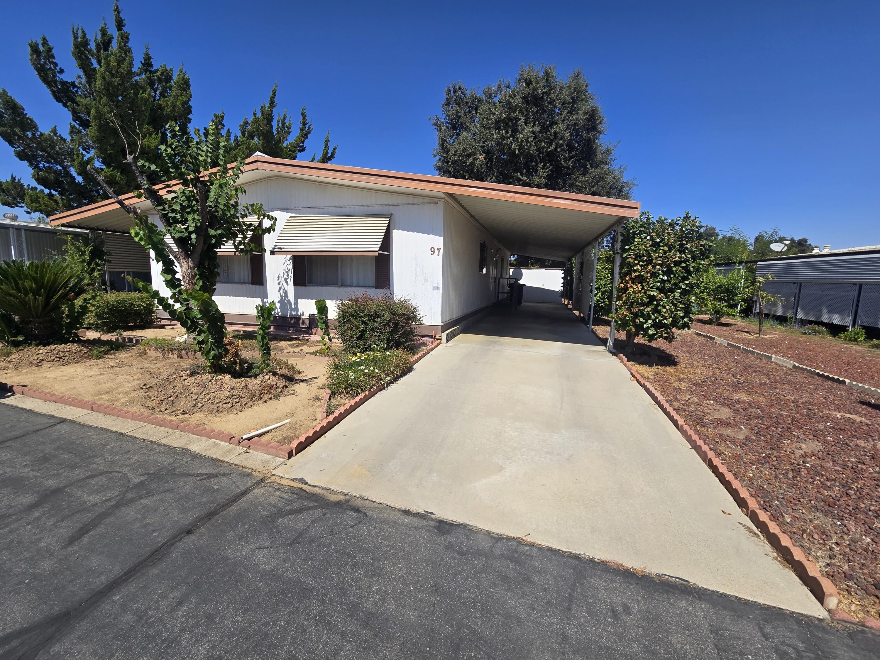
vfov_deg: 89.9
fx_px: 330
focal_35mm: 13
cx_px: 440
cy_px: 330
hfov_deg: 106.2
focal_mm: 2.2
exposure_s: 1/2715
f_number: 2.2
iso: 50
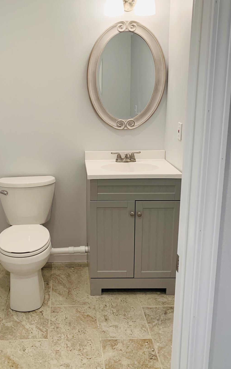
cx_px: 67
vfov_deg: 56.5
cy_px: 158
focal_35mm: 34
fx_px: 343
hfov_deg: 36.7
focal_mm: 4.25
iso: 50
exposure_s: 1/60
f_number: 1.8
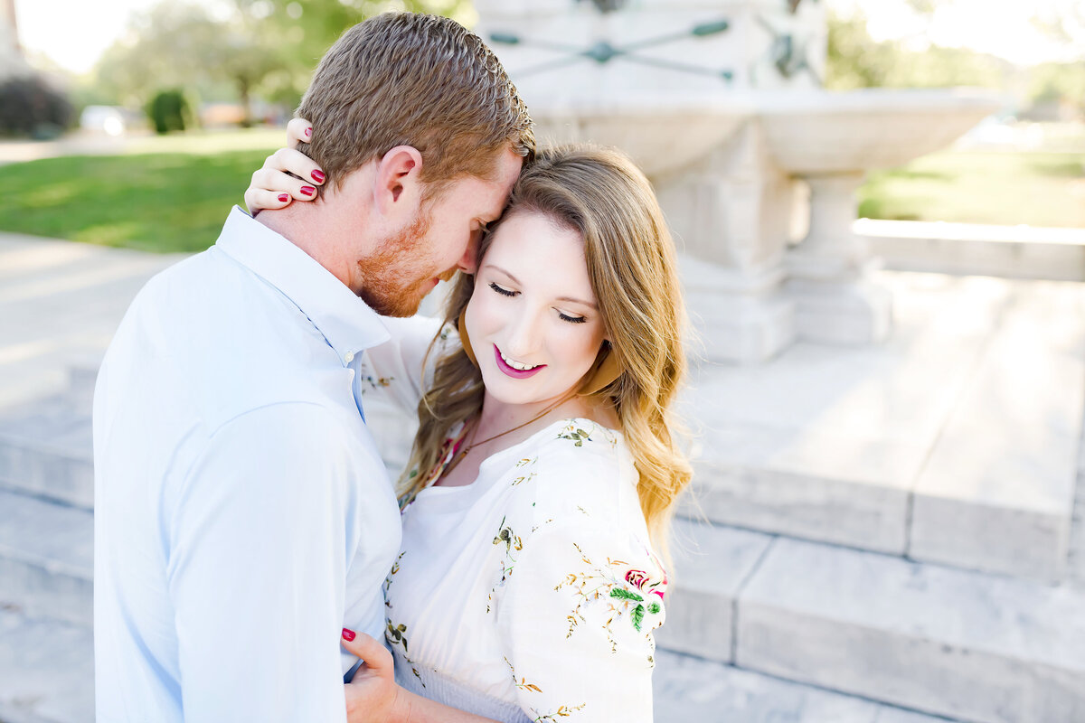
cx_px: 542
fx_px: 1055
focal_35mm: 35
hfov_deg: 54.4
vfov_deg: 37.9
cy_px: 362
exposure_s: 1/1000
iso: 640
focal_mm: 35
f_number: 2.8
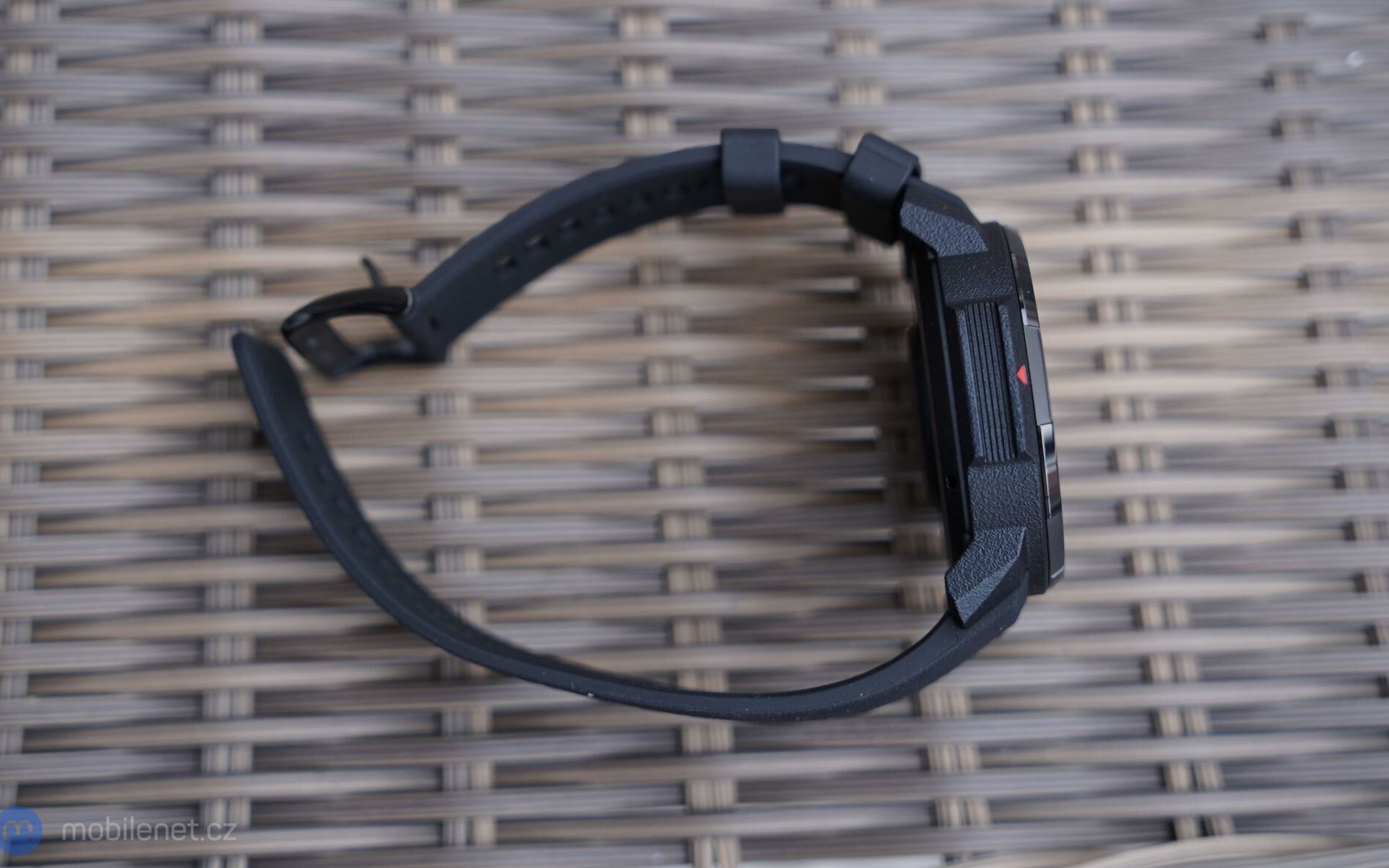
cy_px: 403
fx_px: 2044
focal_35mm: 54
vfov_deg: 24.0
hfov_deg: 37.5
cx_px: 682
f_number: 4
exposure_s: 1/100
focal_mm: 52
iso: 320
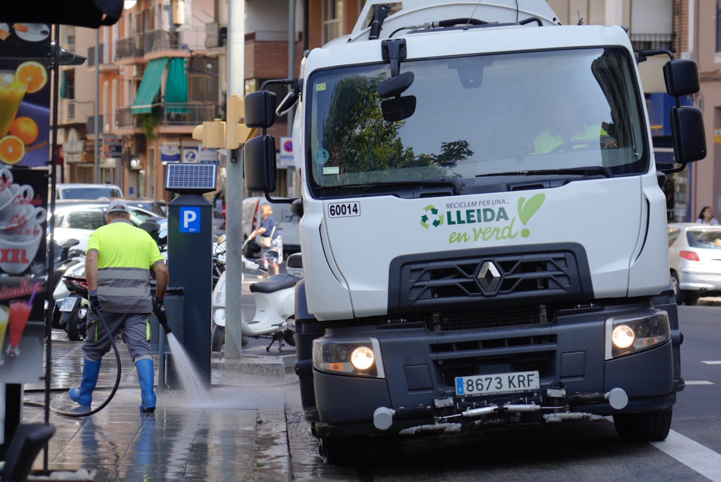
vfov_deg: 10.6
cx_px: 360
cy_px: 241
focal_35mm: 129
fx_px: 2585
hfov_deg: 15.9
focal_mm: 86
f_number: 4
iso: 100
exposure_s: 1/250
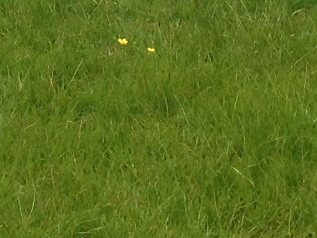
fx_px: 1941
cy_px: -440
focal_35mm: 212
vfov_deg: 6.5
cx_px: -266
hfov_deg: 8.9
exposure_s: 1/968
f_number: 2.4
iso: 50
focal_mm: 4.12
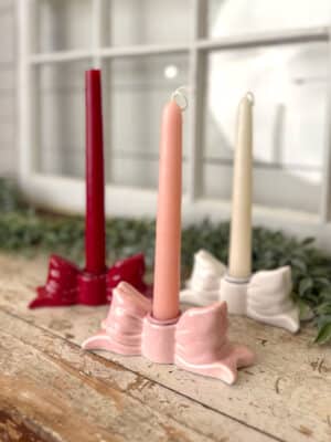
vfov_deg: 71.6
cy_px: 221
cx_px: 166
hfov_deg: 56.8
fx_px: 306
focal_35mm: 24
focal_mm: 6.76
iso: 64
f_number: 1.78
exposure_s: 1/120
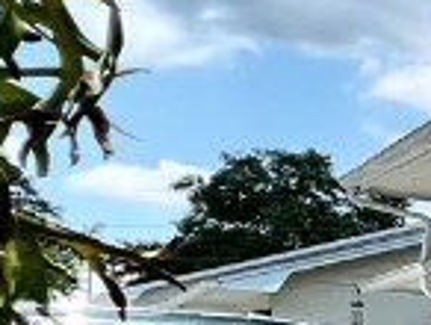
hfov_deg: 11.5
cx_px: 1293
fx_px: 1135
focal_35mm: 91
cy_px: 372
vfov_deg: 15.8
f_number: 1.8
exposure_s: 1/576
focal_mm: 1.57
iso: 32
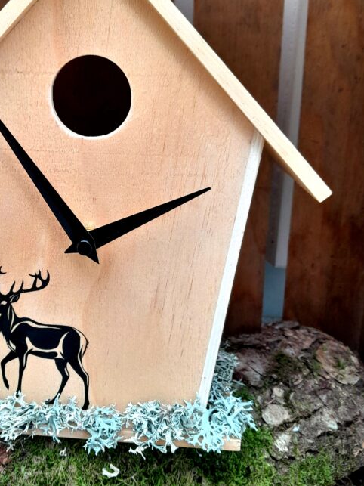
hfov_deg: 32.8
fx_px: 603
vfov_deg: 43.8
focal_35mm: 43
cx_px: 85
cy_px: 230
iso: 64
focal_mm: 4
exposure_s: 1/50
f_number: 1.8
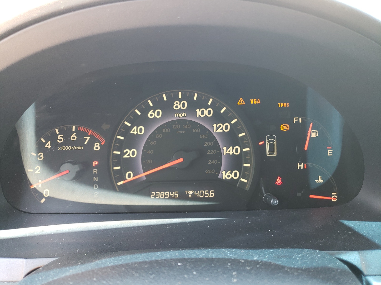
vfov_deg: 53.1
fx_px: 286
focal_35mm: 26
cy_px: 142
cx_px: 190
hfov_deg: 67.3
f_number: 1.5
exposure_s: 1/60.2
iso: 70
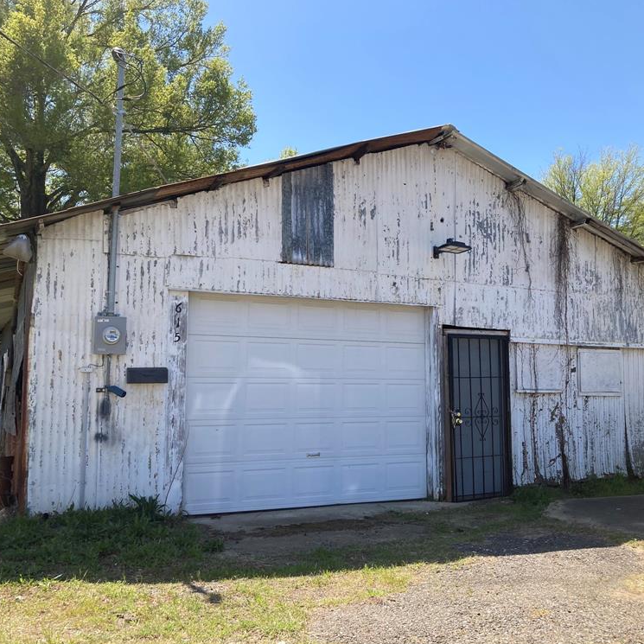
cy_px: 316
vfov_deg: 48.4
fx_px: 716
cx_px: 375
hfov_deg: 48.3
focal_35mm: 34
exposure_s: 1/1389
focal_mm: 3.99
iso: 20
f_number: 1.8
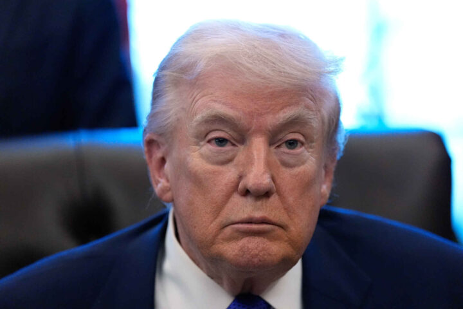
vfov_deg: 6.9
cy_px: 154
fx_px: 2572
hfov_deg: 10.3
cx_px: 232
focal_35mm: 200
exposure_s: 1/500
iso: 6400
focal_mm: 200
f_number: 2.8
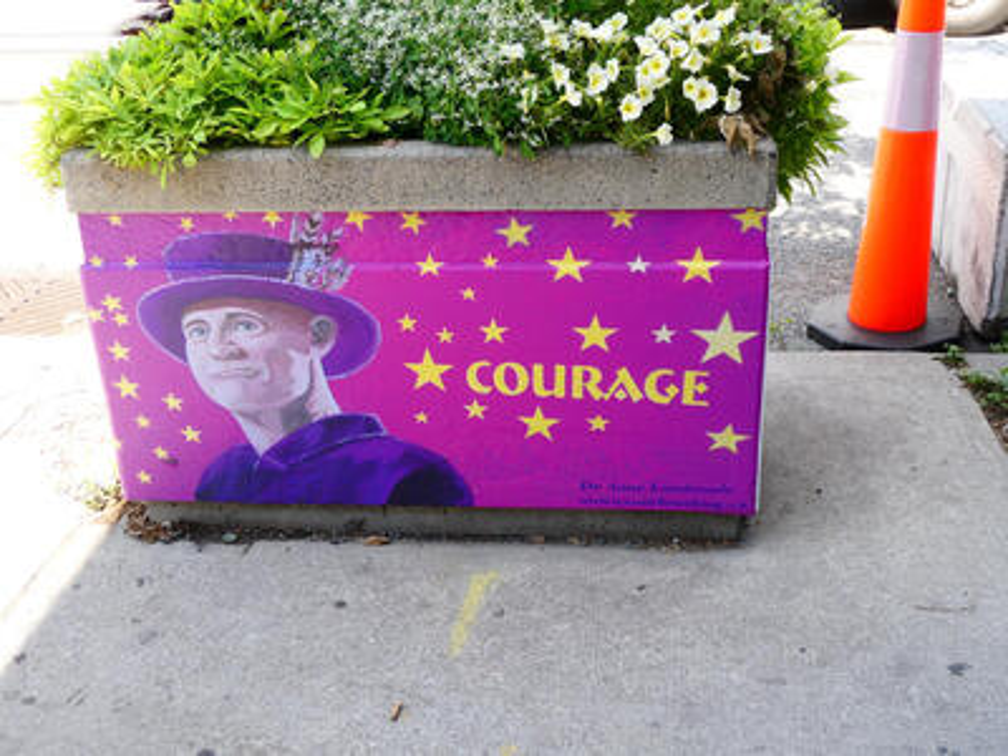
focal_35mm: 40
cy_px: 378
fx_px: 1165
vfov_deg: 36.0
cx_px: 504
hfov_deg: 46.8
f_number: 3.8
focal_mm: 7.2
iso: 80
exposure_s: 1/100
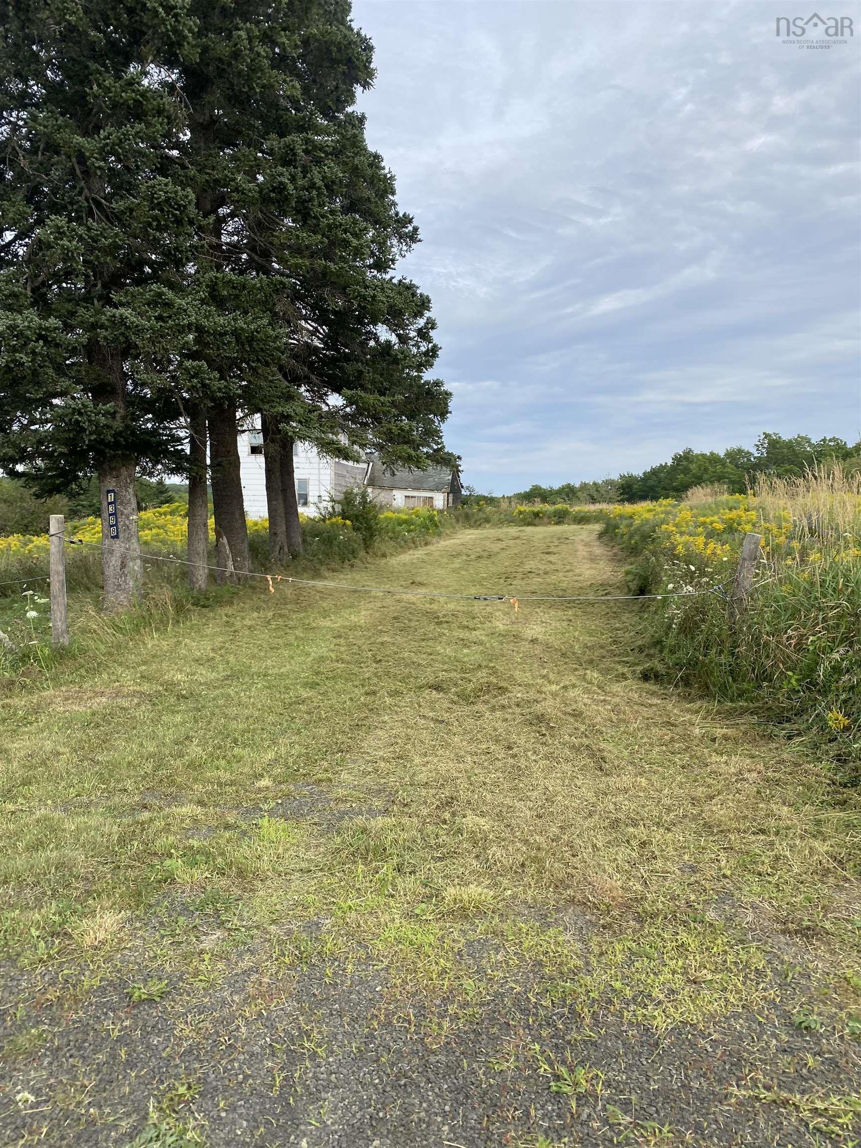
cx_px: 430
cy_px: 574
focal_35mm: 26
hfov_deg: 53.1
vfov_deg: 67.3
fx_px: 862
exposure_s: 1/752
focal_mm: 4.25
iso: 32
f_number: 1.8
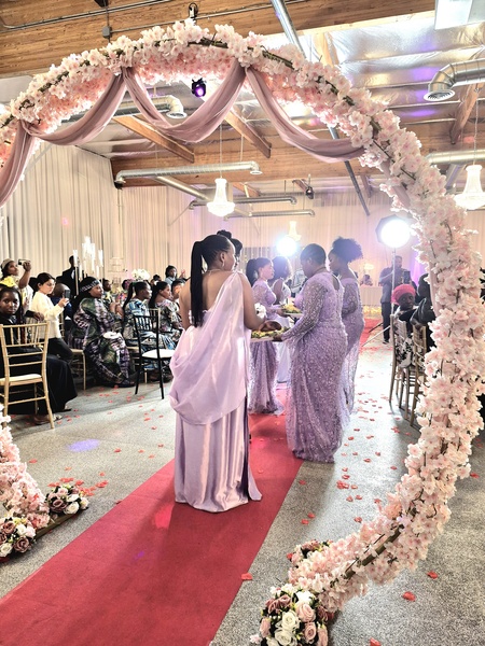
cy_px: 323
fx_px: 430
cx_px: 242
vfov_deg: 73.9
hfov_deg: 58.9
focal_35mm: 23
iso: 320
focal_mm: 5.4
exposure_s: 1/120
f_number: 1.8
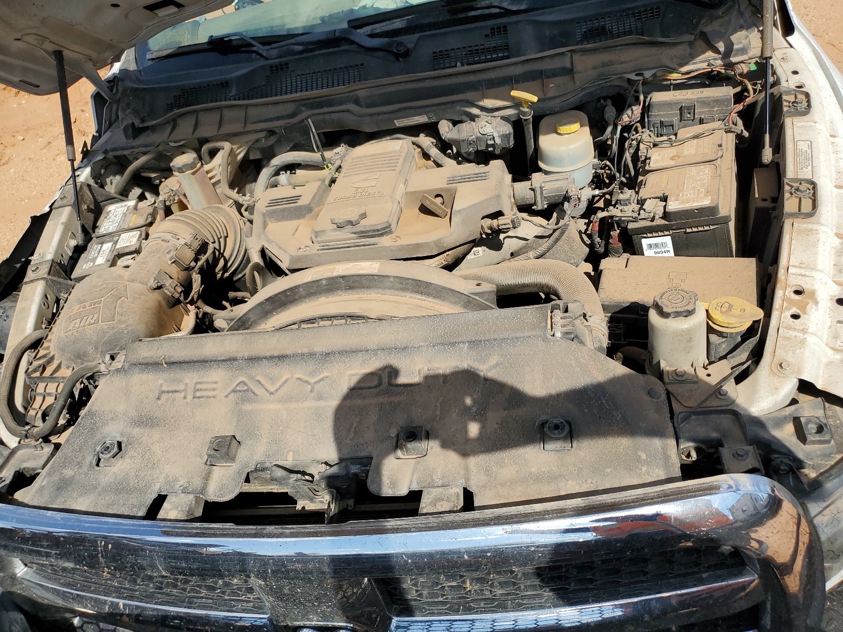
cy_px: 316
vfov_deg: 53.1
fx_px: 633
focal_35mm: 26
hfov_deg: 67.3
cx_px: 422
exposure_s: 1/5000
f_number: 1.5
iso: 50
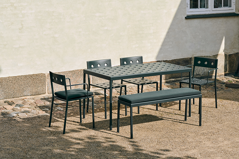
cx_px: 120
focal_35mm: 85
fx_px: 564
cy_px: 80
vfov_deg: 16.1
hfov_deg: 23.9
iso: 400
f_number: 10
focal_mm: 85
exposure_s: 1/640
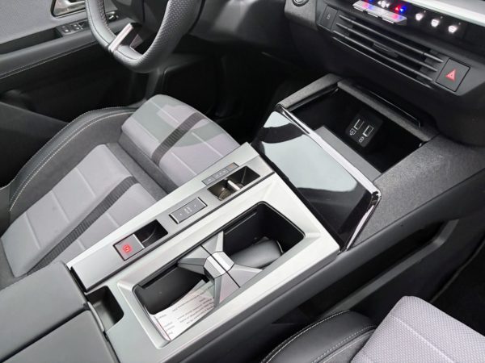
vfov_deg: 53.1
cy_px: 182
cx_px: 242
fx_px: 364
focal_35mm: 26
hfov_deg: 67.3
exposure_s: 1/57
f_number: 1.6
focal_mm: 5.96
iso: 400
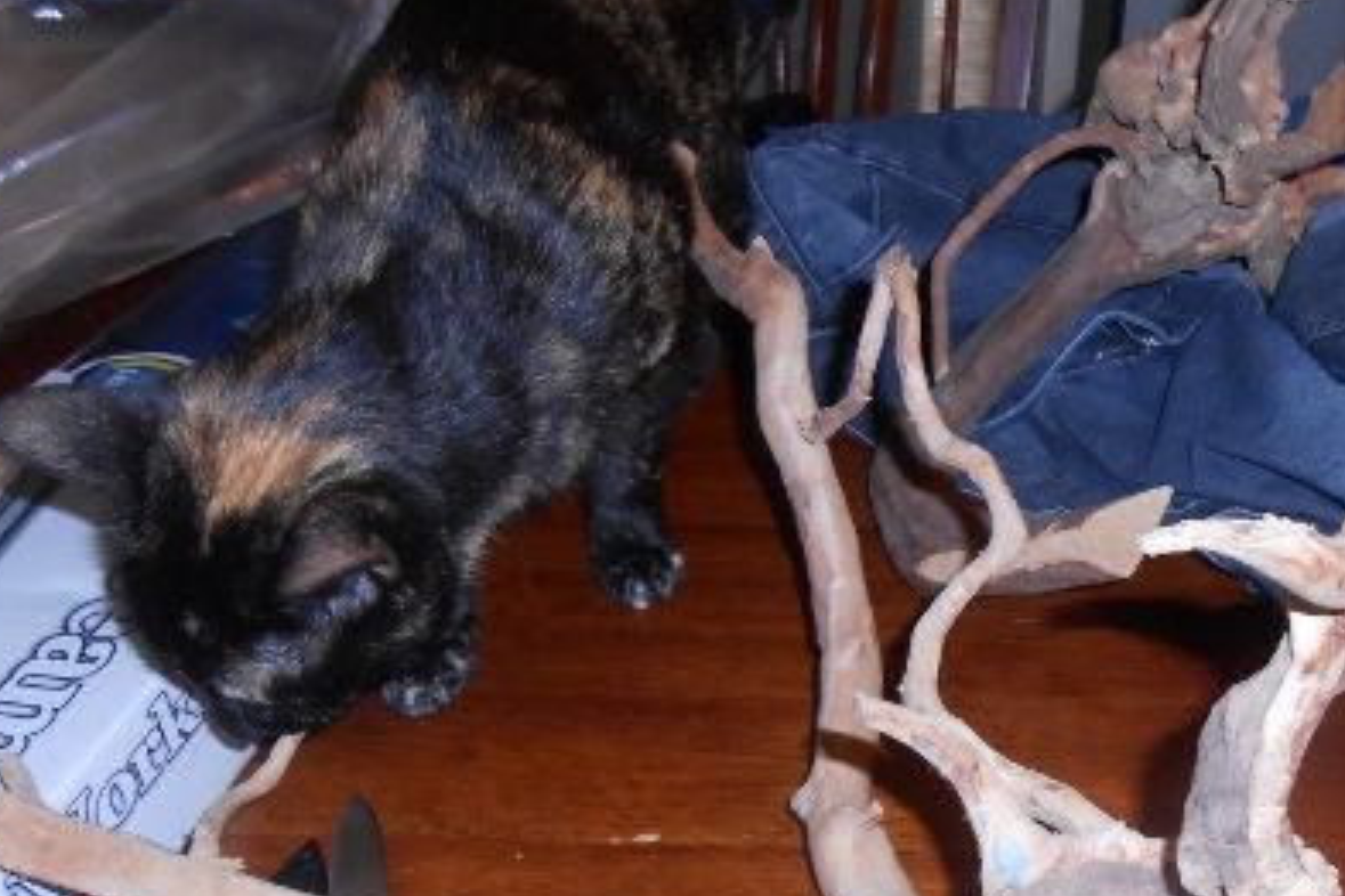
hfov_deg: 43.6
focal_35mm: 44
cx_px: 934
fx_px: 1644
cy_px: 725
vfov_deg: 29.8
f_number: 3.5
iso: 200
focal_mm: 4.6
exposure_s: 1/25
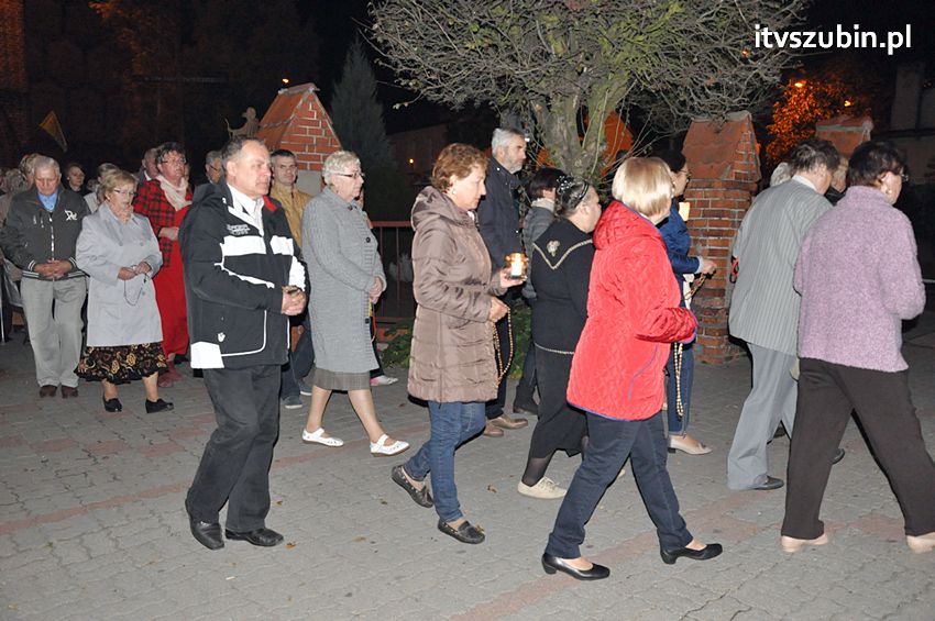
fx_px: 856
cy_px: 310
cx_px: 468
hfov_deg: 57.3
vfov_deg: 39.9
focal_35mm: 33
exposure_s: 1/60
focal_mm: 22
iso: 2000
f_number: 5
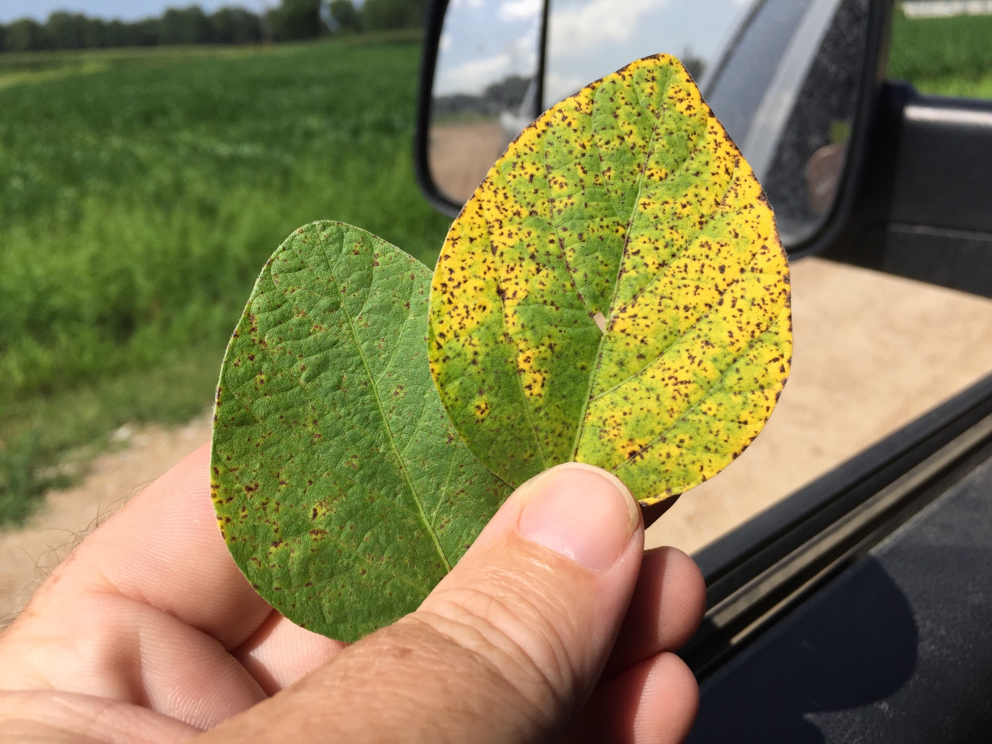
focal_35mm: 29
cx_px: 496
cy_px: 372
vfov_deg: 48.2
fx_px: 831
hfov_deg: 61.7
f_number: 2.2
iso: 32
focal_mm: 4.15
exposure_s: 1/2326
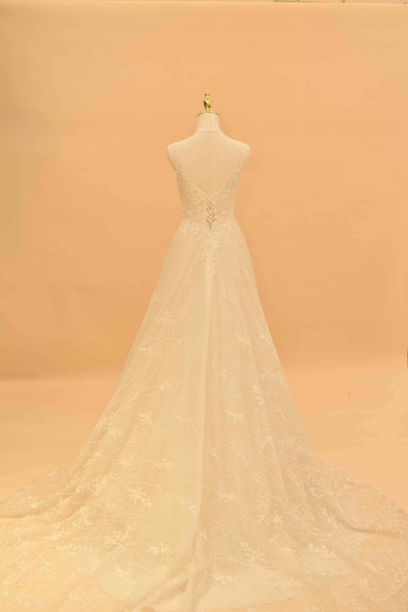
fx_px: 612
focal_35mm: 36
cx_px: 204
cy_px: 306
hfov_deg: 36.9
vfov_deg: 53.1
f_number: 5
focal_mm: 24
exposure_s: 1/100
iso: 500
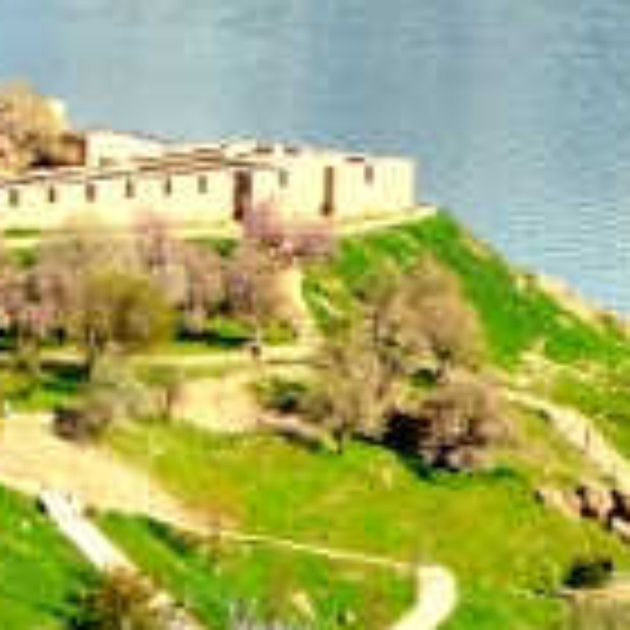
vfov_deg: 10.1
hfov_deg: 9.6
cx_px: -680
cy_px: -252
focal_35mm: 168
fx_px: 3459
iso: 100
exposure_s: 1/250
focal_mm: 18
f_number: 8
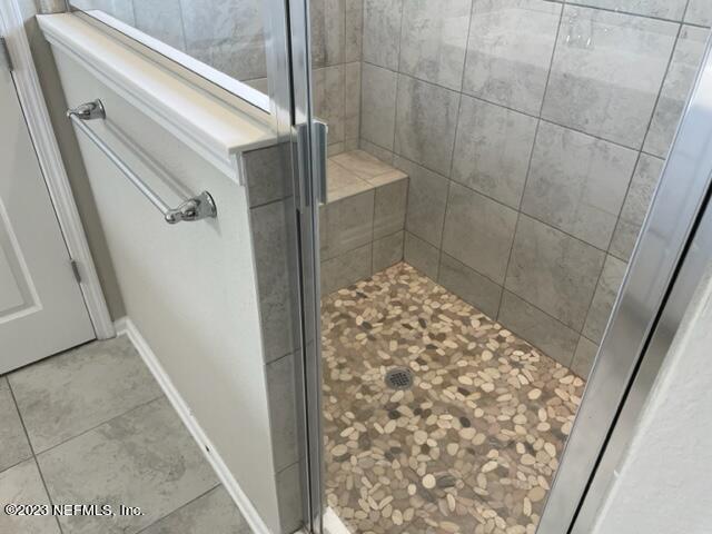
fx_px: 535
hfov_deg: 67.3
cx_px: 356
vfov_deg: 53.1
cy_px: 267
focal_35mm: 26
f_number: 1.6
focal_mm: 4.2
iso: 125
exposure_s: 1/120
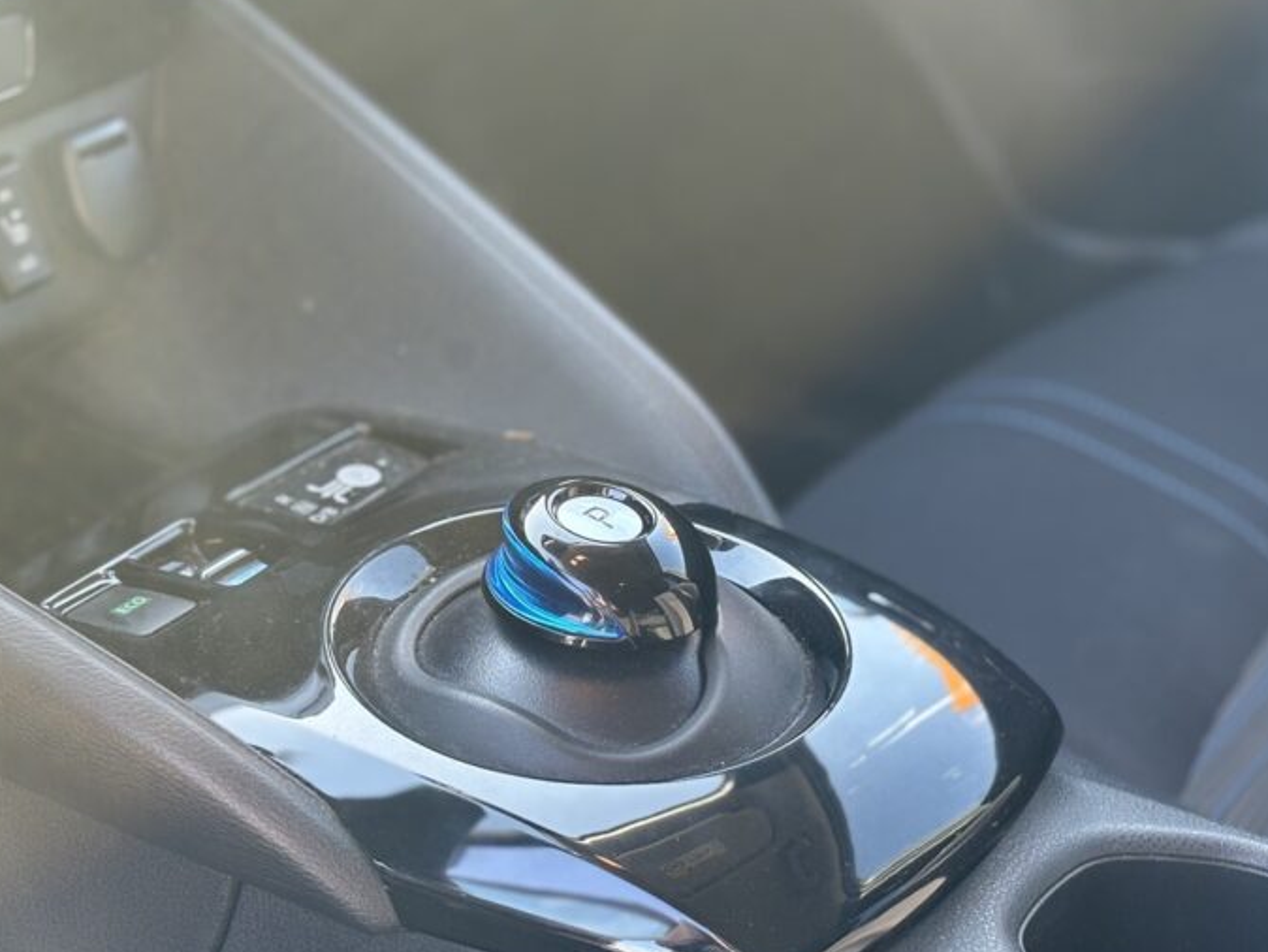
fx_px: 2895
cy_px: 547
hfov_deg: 24.7
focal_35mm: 79
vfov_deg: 18.7
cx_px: 679
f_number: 1.6
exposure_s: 1/78
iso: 50
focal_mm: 5.96
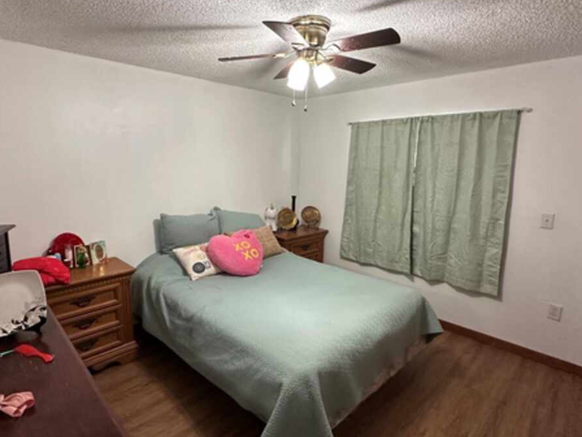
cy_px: 210
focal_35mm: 20
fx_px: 336
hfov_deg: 81.6
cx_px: 266
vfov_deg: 65.9
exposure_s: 1/60
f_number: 2.2
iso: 320
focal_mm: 2.22
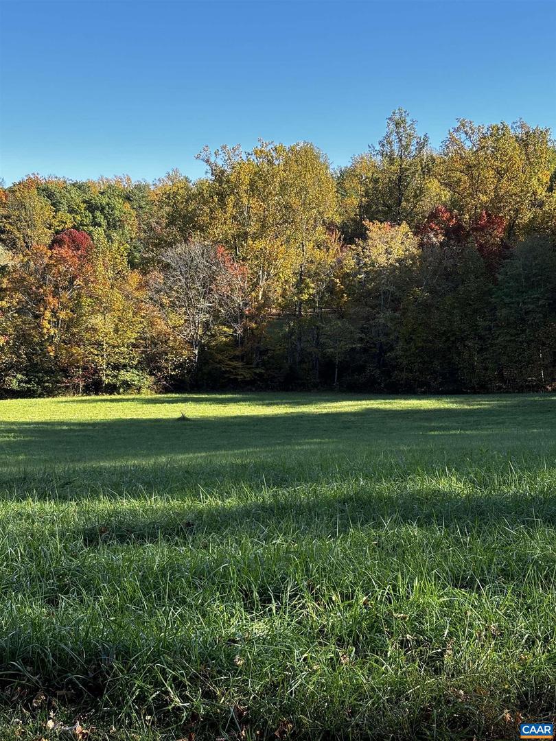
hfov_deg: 28.0
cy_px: 370
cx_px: 278
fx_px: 1114
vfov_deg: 36.8
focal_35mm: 52
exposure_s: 1/581
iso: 32
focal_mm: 5.96
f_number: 1.6
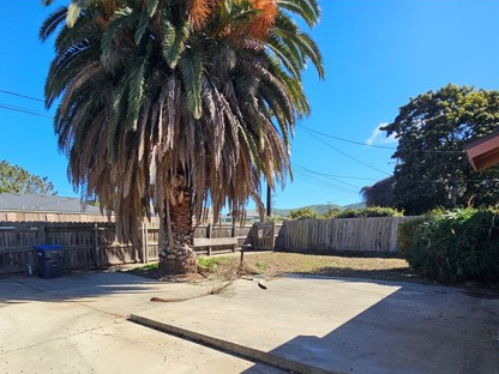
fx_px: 288
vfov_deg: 61.9
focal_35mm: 20
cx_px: 179
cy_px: 284
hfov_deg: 79.8
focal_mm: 2.2
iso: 50
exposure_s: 1/1208
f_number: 2.2
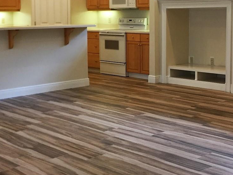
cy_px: 54
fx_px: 424
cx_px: 114
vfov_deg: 23.1
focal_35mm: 63
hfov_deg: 30.7
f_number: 2.2
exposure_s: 1/30
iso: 50
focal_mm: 4.15
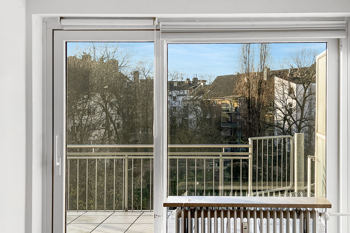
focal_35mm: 42
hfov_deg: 46.4
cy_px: 151
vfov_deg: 31.7
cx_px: 168
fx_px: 408
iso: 50
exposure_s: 1/1724
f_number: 1.5
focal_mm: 5.7
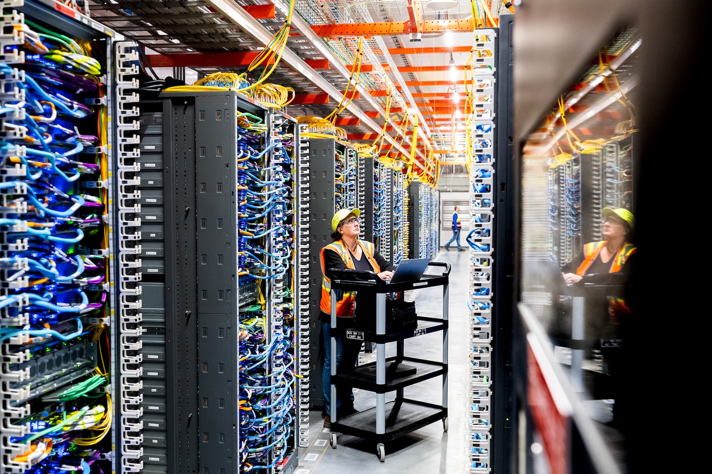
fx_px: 692
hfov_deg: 54.4
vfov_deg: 37.9
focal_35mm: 35
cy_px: 237
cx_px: 356
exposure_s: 1/125
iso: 6400
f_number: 4.8
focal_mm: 35
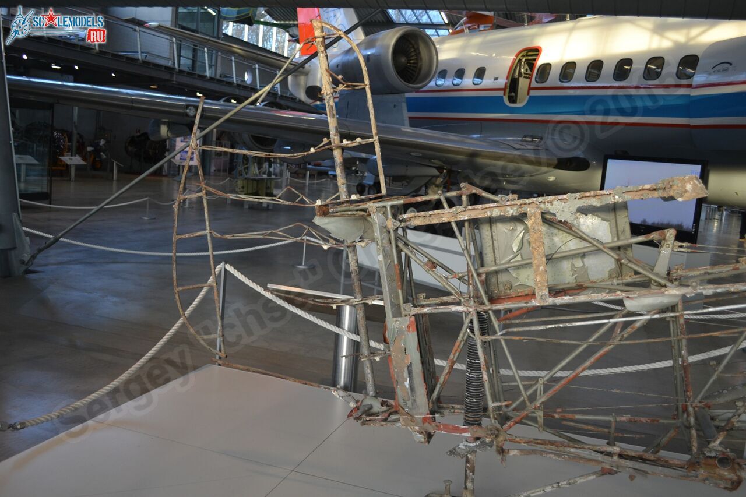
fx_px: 684
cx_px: 373
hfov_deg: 57.2
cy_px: 248
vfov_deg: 40.0
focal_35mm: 33
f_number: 4
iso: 400
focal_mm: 22
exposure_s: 1/50
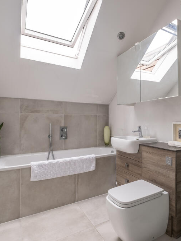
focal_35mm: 22
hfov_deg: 57.8
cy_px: 119
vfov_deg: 76.4
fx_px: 153
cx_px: 137
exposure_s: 1/30
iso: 200
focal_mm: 10
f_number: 7.1
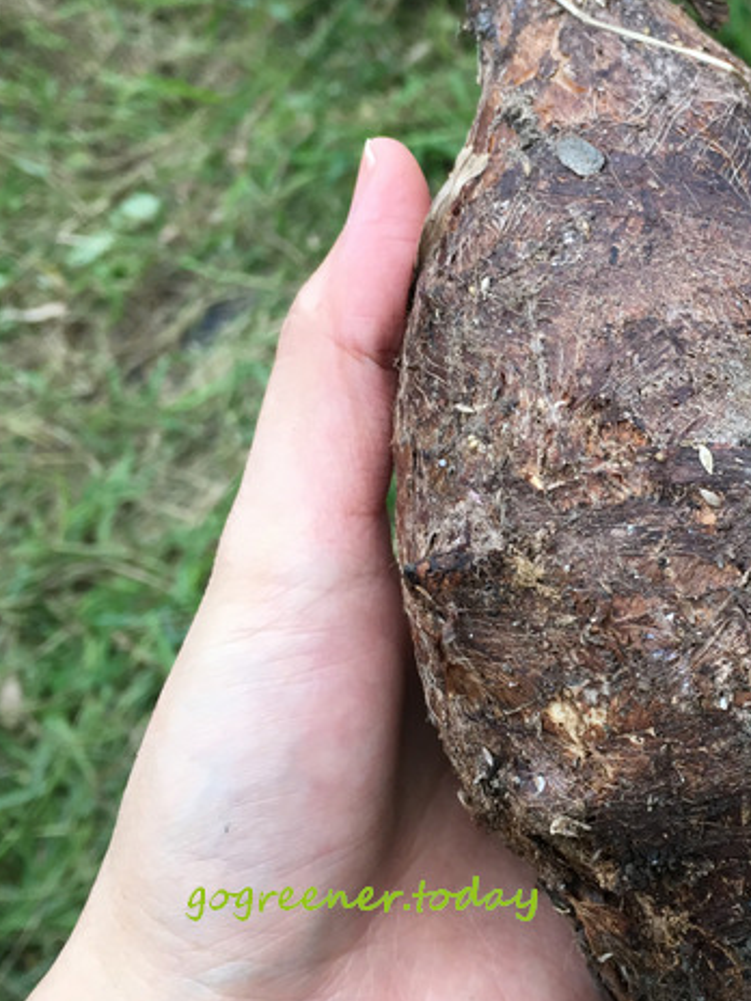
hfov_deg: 28.4
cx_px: 615
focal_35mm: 50
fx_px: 1446
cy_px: 453
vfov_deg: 38.2
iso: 25
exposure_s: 1/40
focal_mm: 4.15
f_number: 2.2
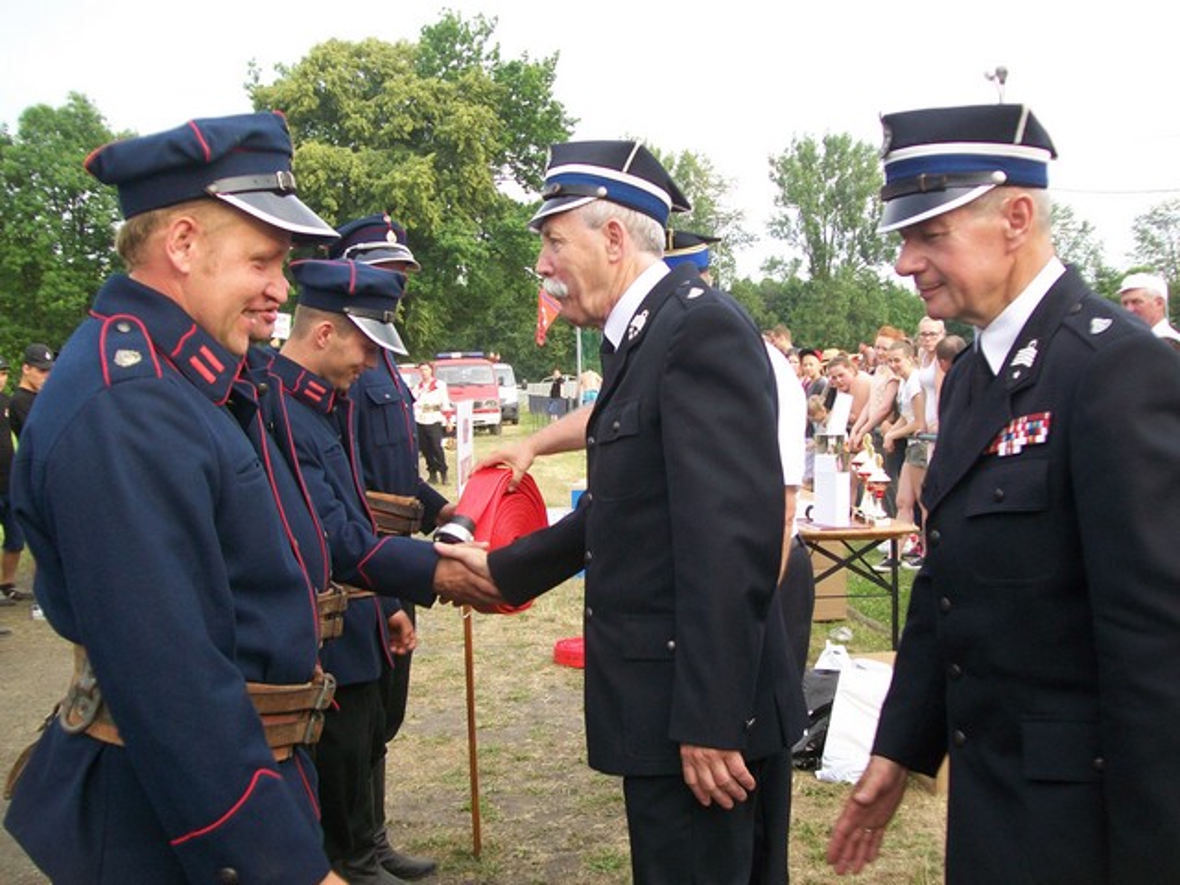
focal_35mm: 36
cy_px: 442
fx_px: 1227
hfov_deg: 51.4
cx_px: 590
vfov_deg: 39.7
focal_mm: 6
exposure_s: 1/125
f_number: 2.7
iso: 64
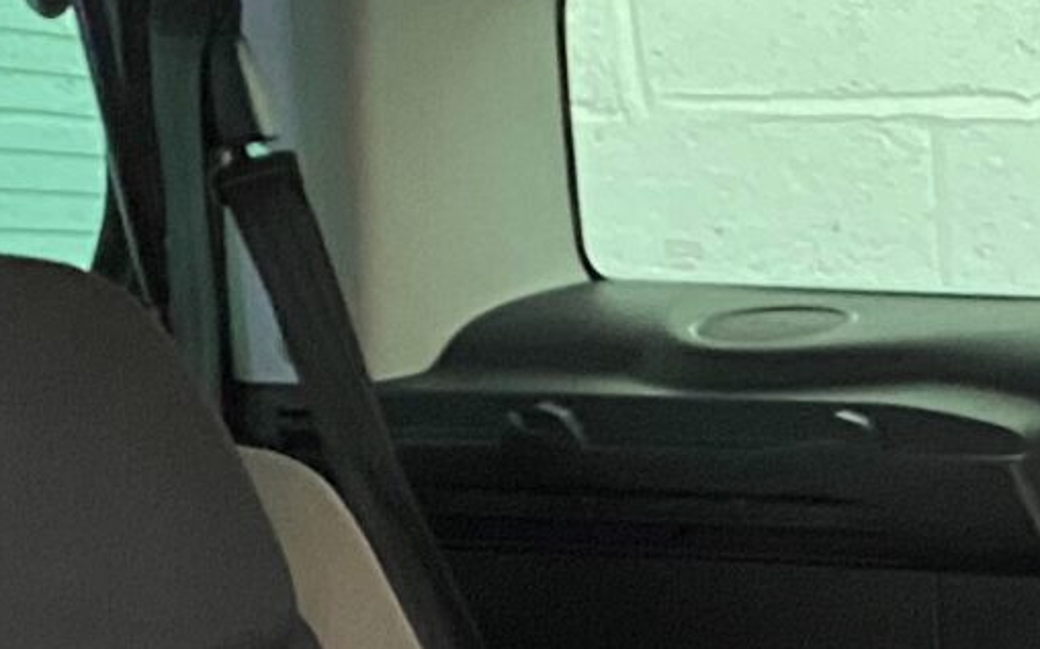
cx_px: 1812
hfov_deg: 13.6
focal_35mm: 139
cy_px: 1257
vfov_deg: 8.9
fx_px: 3938
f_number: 1.8
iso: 400
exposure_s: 1/33
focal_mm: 4.25
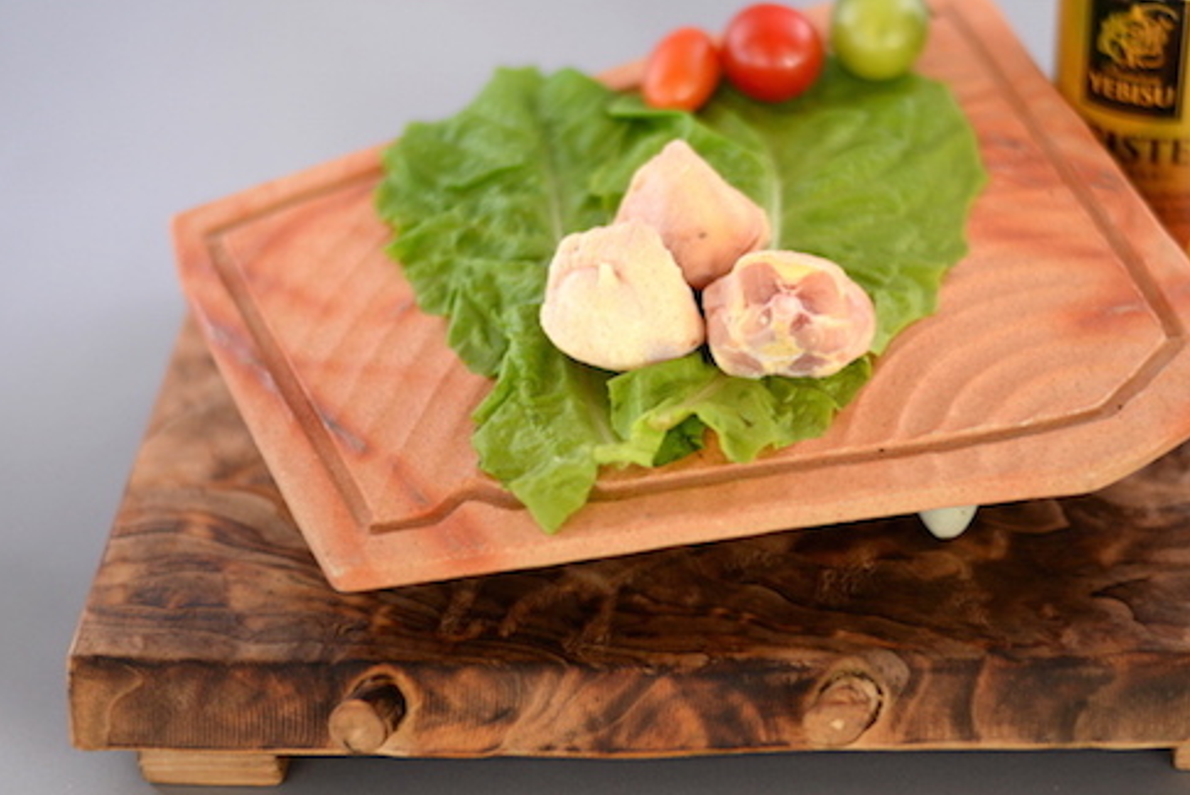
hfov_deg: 30.0
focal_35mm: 67
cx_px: 731
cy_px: 309
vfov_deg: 20.3
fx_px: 2216
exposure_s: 1/2000
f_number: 1.8
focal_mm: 50
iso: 1000
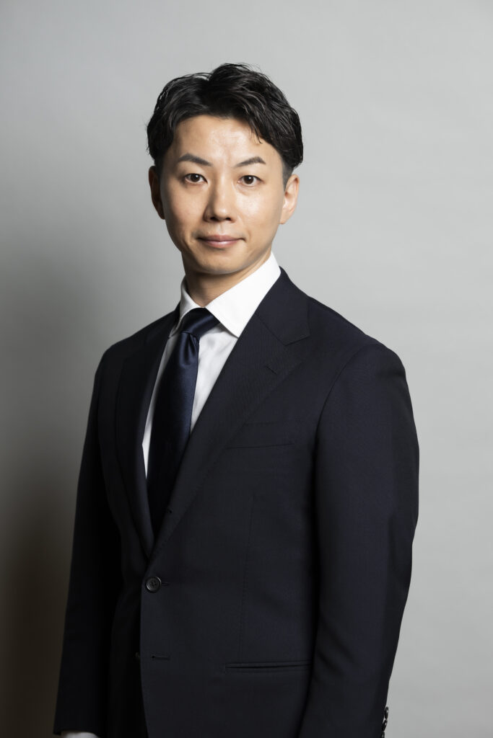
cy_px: 369
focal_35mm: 97
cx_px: 246
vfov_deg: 21.0
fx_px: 1992
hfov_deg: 14.1
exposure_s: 1/125
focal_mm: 97
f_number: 5.6
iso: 160
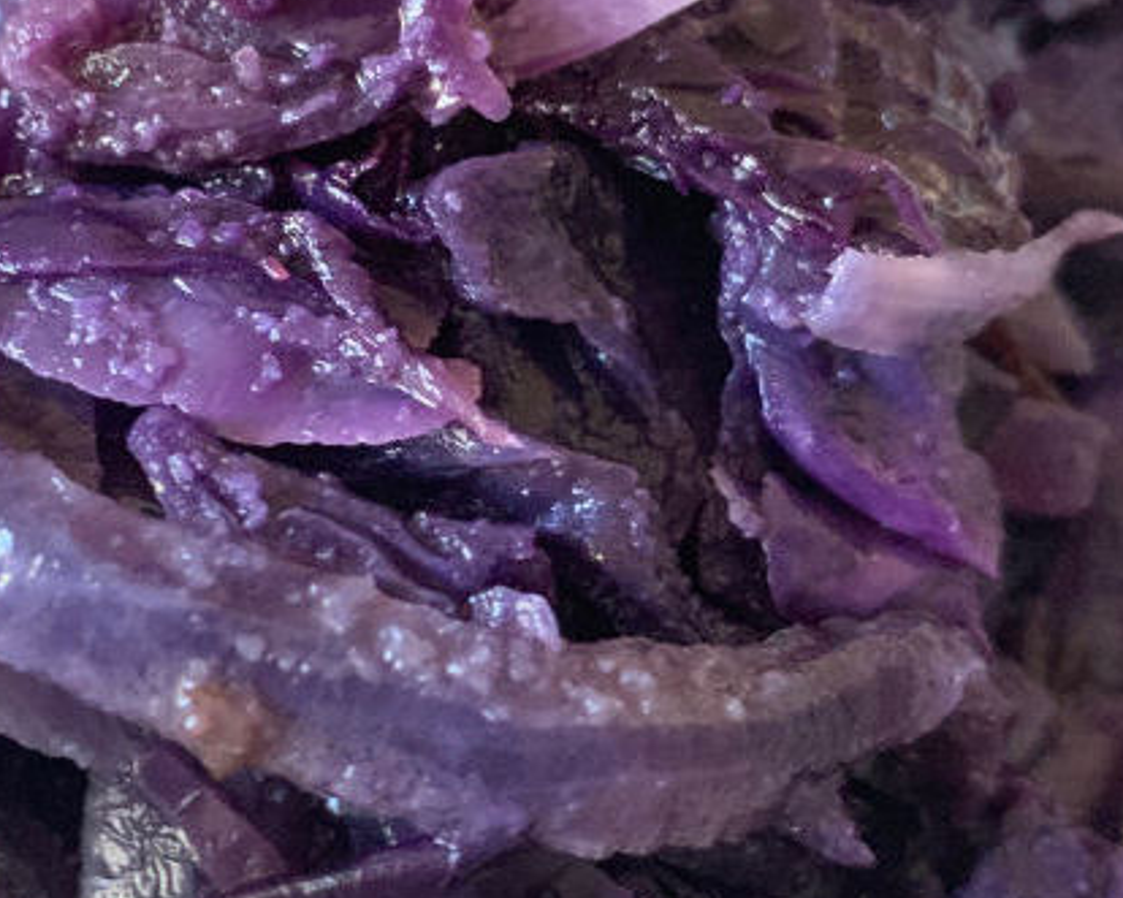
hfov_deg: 37.5
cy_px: 282
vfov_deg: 30.5
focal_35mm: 49
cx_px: 344
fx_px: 1628
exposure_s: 1/32
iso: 400
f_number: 1.8
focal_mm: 4.25
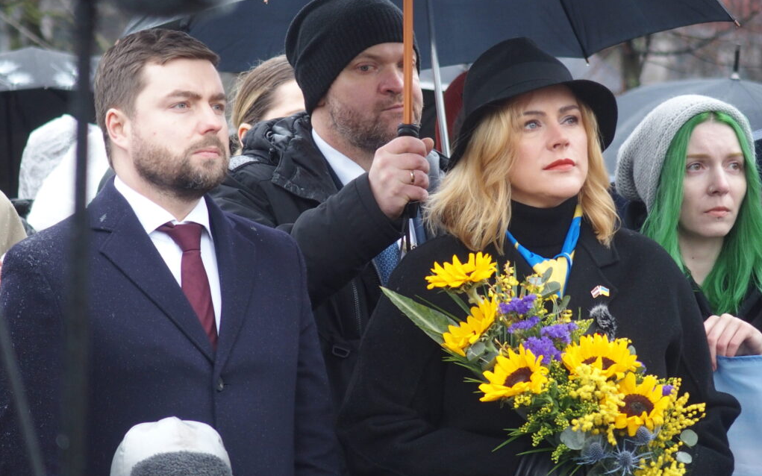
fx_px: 6624
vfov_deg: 4.1
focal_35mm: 319
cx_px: 381
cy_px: 223
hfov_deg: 6.6
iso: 400
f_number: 2.8
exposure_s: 1/125
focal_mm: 64.3
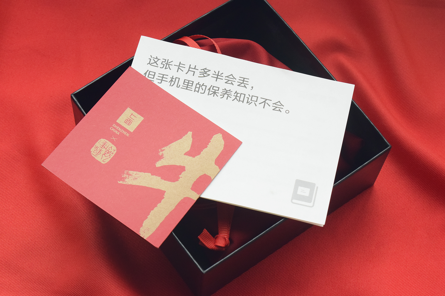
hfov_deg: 24.6
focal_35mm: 82
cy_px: 148
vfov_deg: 16.6
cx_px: 222
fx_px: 1020
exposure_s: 1/320
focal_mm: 55
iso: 3200
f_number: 9
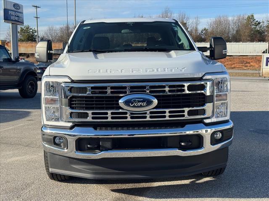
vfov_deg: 30.3
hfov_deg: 39.7
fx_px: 373
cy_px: 100
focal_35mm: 48
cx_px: 134
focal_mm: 6.76
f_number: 1.78
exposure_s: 1/2611
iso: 64
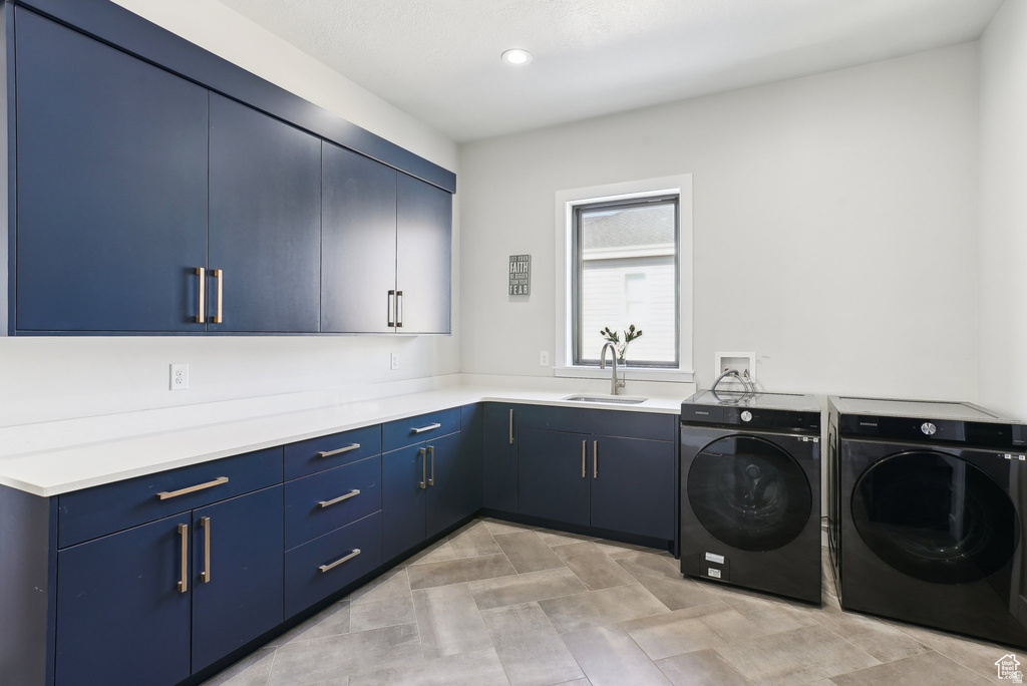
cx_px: 514
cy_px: 343
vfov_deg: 70.5
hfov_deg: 93.2
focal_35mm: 17
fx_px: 485
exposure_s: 1/13
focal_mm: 17
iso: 400
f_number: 8
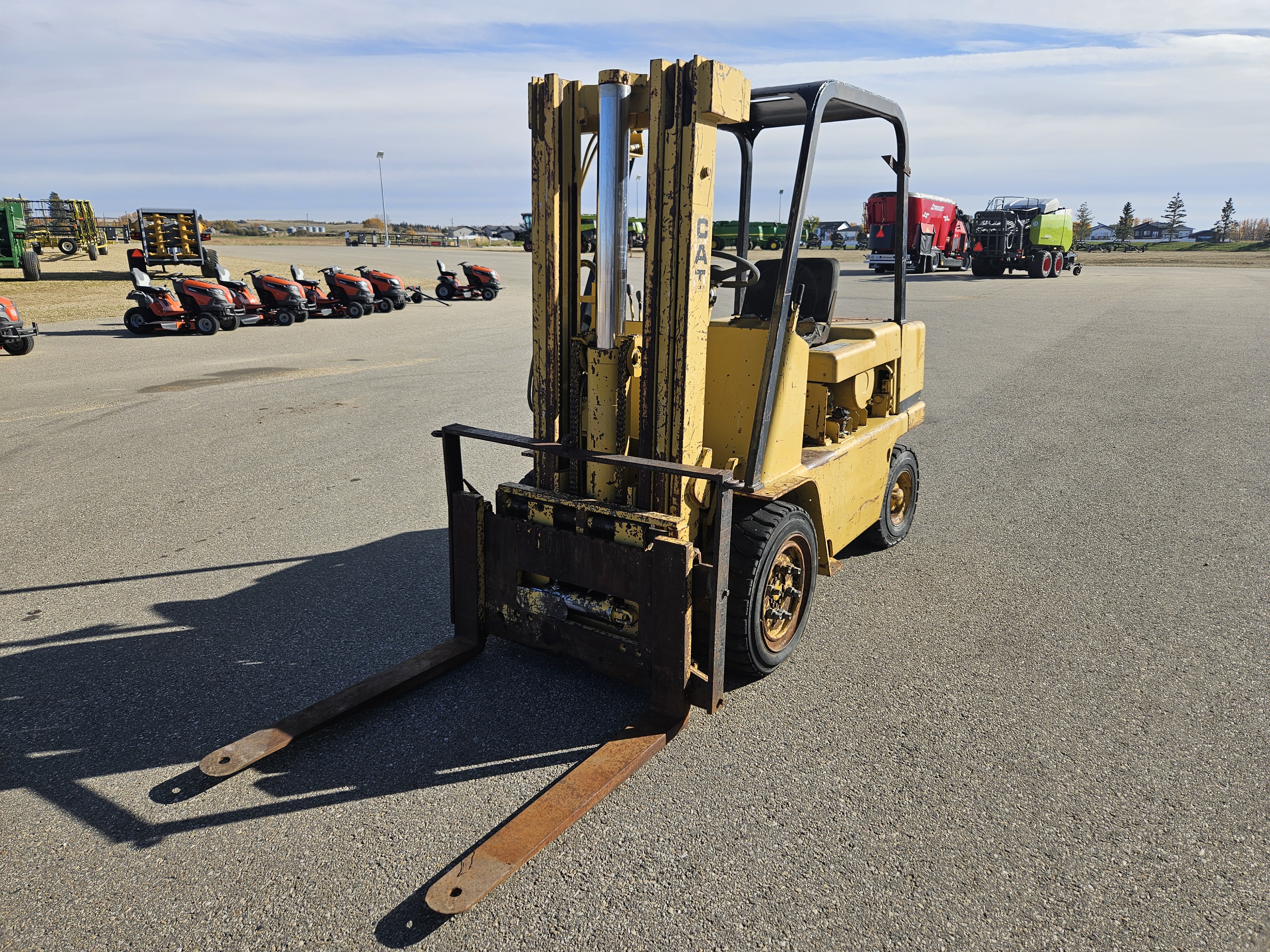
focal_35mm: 23
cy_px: 476
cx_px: 635
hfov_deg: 73.9
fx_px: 844
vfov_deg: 58.9
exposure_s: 1/1700
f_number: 1.8
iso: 25
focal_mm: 5.4
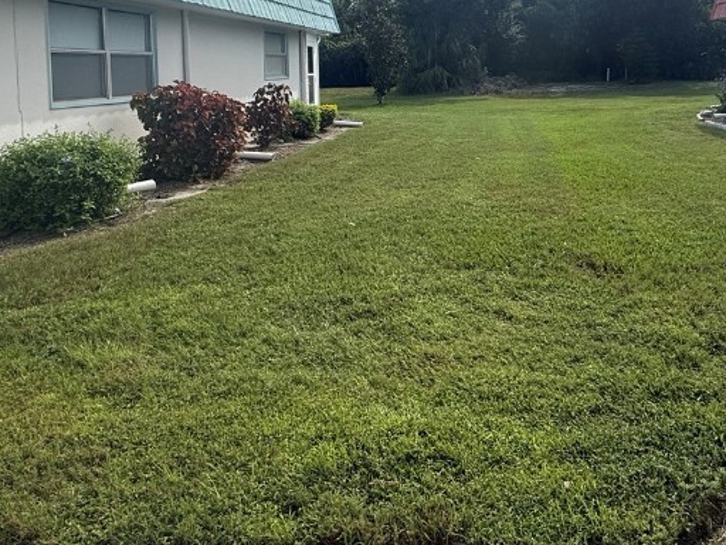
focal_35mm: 28
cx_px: 479
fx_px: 587
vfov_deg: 46.4
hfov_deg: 62.0
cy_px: 89
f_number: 2.2
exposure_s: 1/2611
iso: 64
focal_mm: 2.22
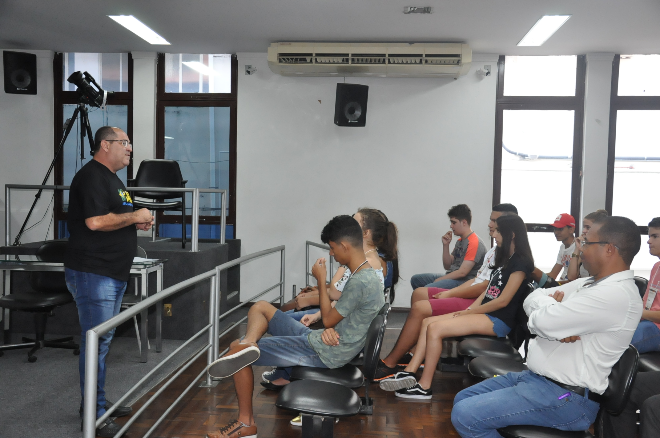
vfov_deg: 34.1
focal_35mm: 39
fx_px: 714
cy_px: 219
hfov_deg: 49.6
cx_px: 330
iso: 2000
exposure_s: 1/160
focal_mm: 26
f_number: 5
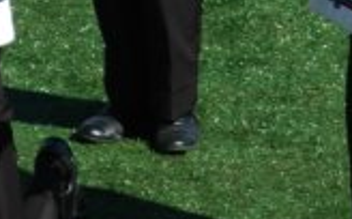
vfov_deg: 0.6
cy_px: -374
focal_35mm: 2241
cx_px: 153
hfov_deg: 0.9
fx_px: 21469
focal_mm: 400
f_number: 5.6
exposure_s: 1/800
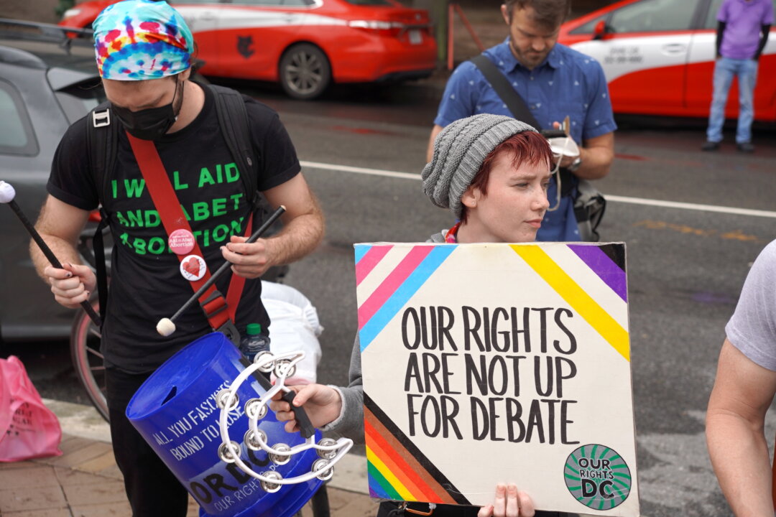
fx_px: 1539
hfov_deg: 28.3
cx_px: 388
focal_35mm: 71
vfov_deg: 19.1
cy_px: 258
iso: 100
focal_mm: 47.6
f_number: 4.5
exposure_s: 1/400
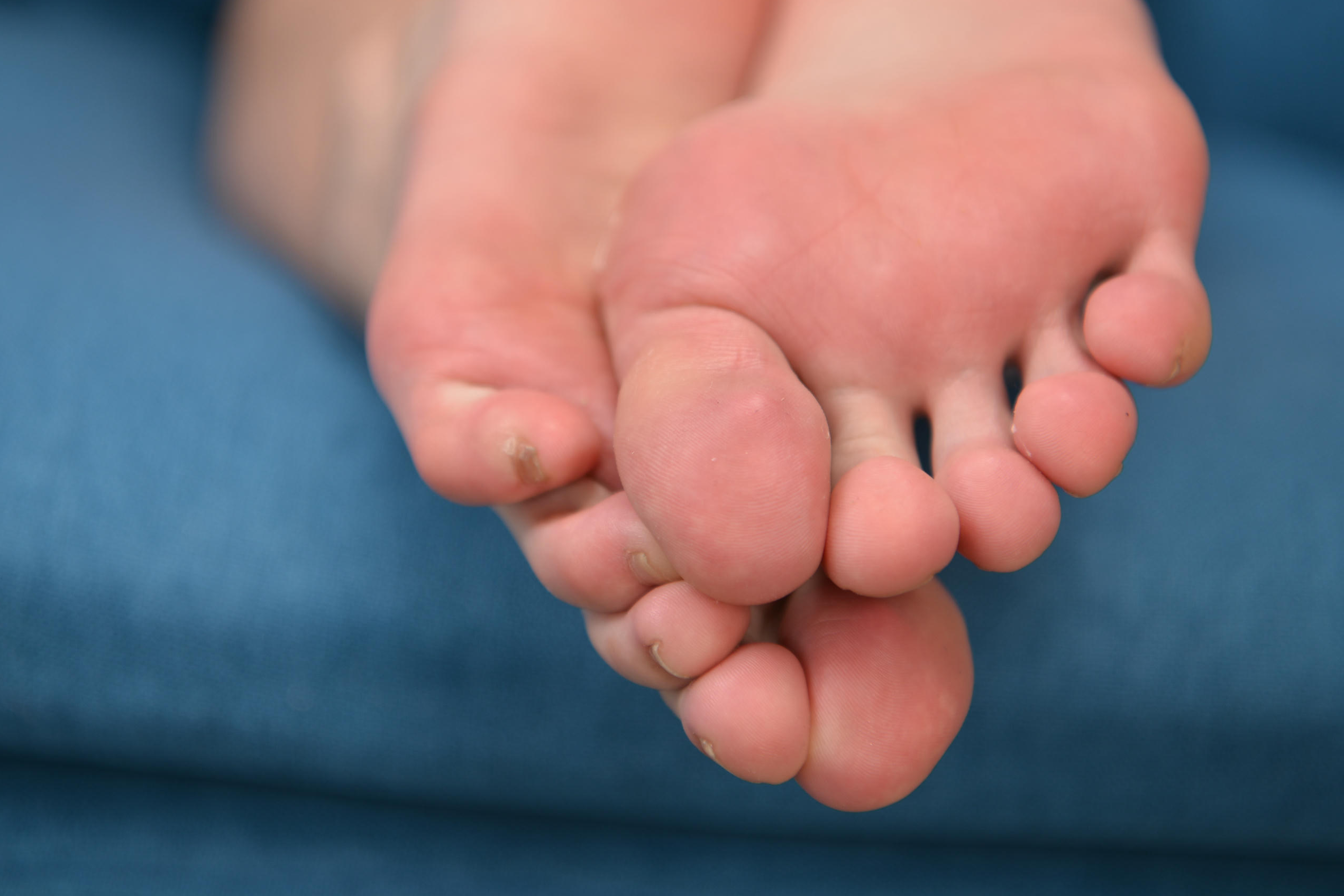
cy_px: 359
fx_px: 3137
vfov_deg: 16.3
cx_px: 651
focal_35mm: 84
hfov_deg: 24.2
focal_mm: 58
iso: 100
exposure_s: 1/125
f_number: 3.2
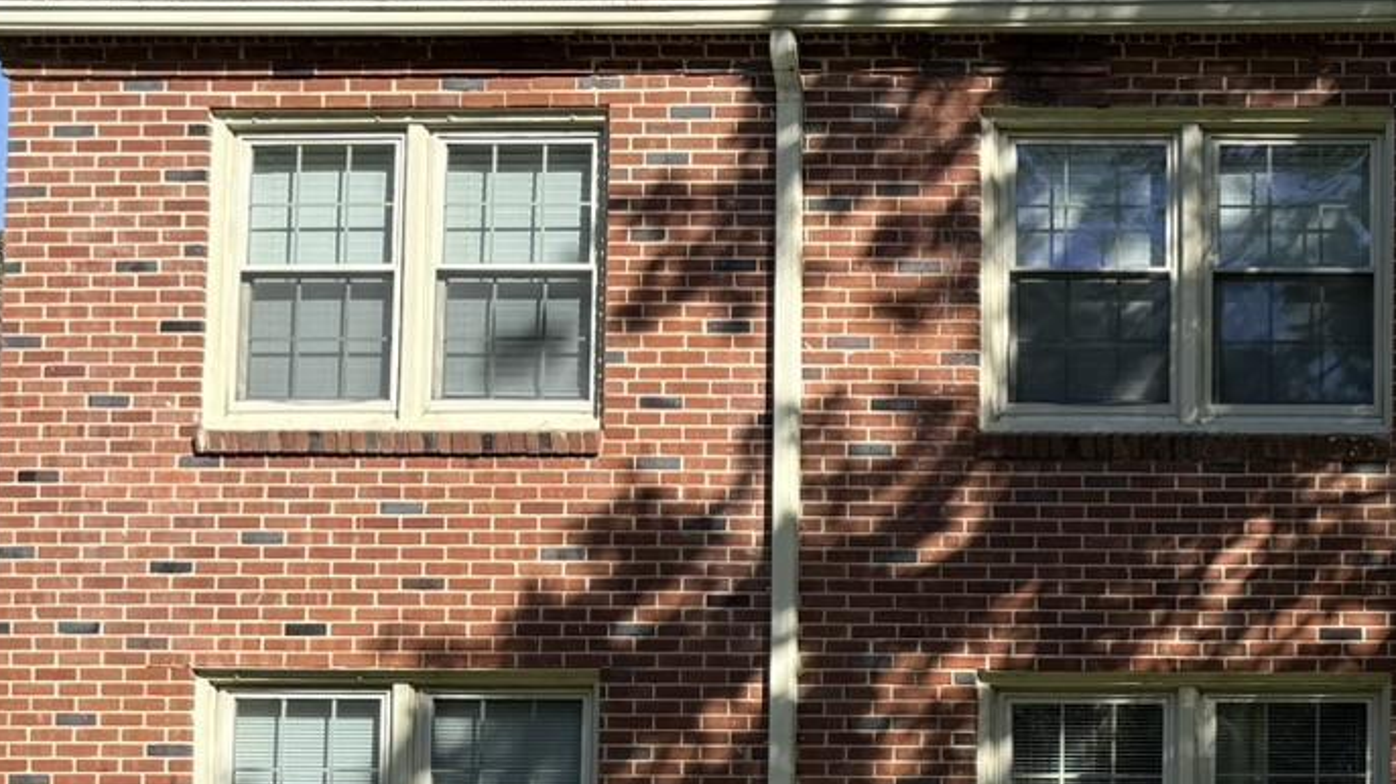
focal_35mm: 78
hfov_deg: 24.3
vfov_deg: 15.3
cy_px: 741
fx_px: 2886
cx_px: 1731
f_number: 1.78
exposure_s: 1/1812
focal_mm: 6.76
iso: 80
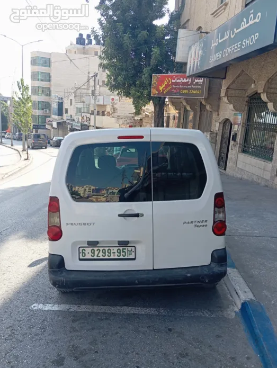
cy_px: 183
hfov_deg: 48.3
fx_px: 309
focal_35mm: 29
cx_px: 141
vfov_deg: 61.6
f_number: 1.8
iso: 56
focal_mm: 4.22
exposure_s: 1/221
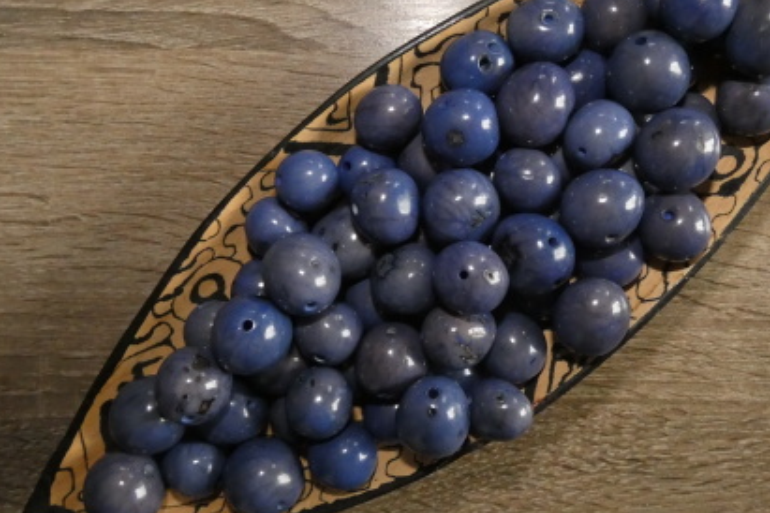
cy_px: 204
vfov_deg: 47.6
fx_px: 577
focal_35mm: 27
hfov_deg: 66.5
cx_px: 475
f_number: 2.8
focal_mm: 3.6
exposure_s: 1/60
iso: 800
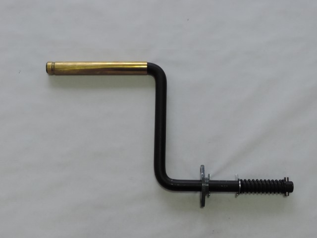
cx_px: 158
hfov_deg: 34.9
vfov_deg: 26.6
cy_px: 119
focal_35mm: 55
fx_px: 504
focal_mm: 9.8
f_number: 3.7
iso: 360
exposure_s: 1/60
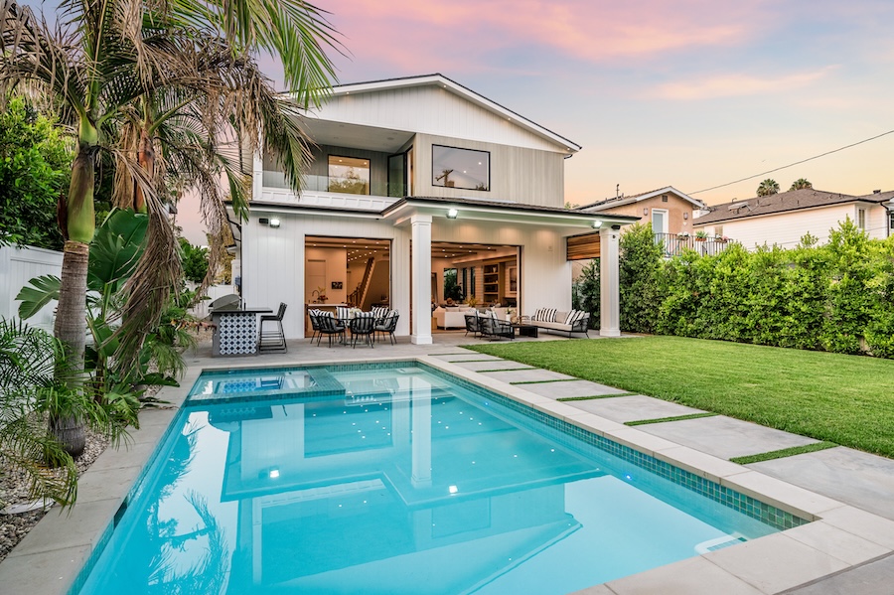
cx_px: 447
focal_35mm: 18
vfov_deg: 65.9
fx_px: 459
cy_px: 298
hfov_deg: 88.5
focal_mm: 18.5
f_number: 8
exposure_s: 1/100
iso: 320
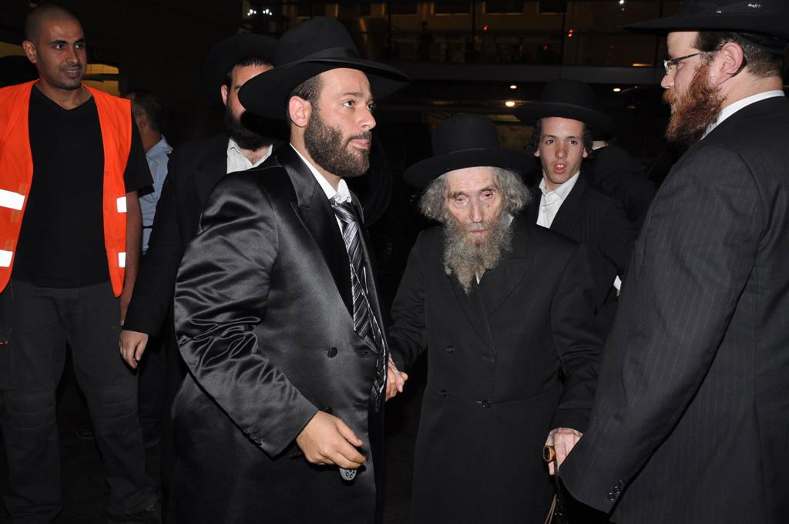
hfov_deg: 53.2
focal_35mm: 36
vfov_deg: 36.8
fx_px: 788
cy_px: 262
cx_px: 394
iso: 400
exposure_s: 1/80
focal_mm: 24
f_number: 6.3
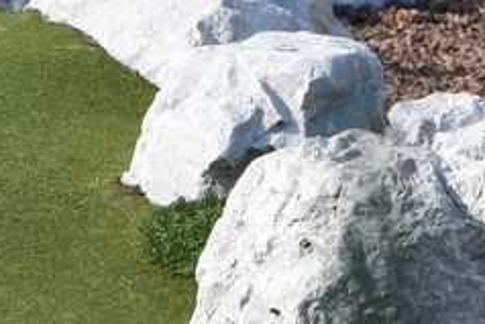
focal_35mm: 662
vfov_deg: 2.1
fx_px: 8924
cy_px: -157
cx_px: 817
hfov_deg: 3.1
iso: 110
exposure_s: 1/200
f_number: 9
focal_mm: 70
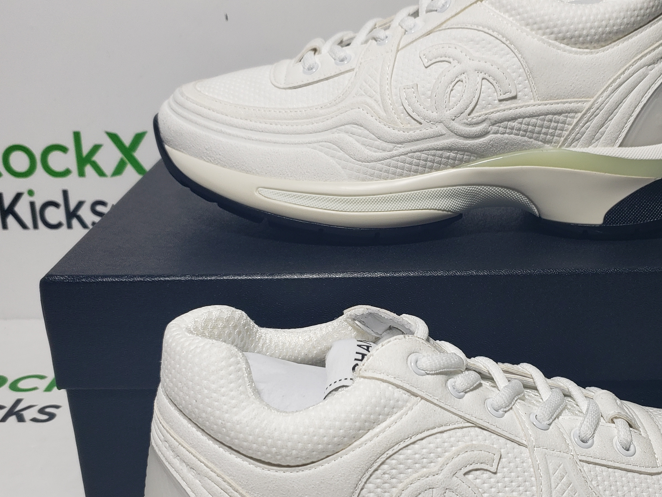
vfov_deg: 32.7
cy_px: 312
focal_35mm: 44
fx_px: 841
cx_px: 416
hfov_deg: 42.6
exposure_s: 1/519
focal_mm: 4.3
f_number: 1.5
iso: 50
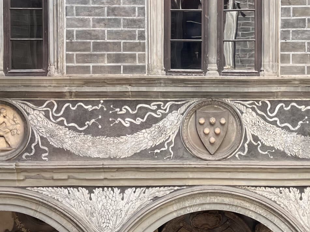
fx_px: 627
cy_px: 69
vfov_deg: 20.9
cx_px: 198
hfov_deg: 27.7
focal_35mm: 70
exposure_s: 1/182
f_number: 1.6
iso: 40
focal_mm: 5.1
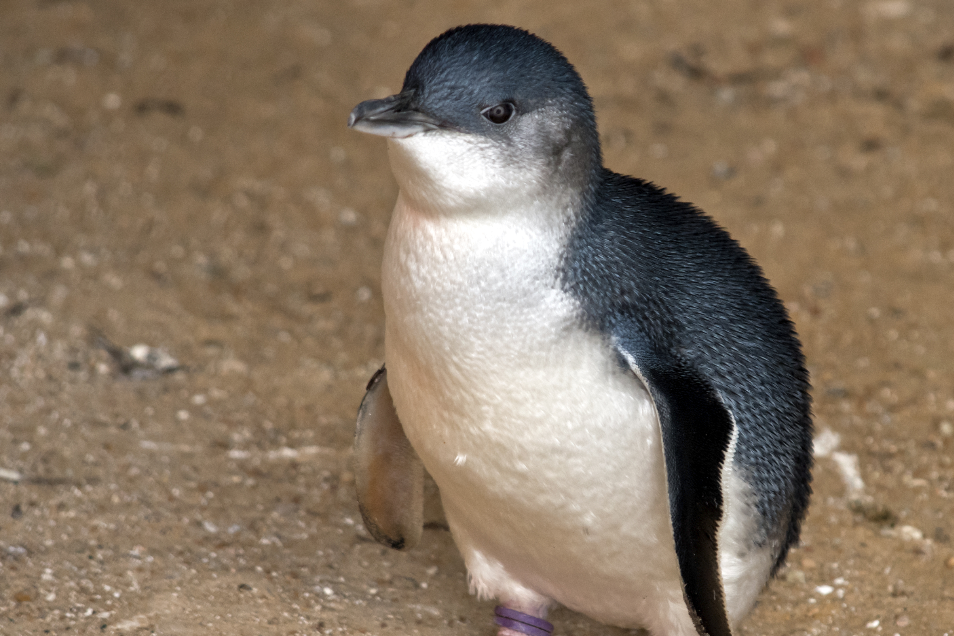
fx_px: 12212
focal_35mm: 461
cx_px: 599
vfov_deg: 3.0
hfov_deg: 4.5
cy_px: 342
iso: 800
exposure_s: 1/200
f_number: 5
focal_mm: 185
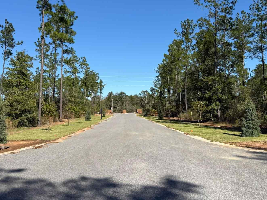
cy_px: 75
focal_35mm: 37
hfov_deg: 50.1
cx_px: 139
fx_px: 285
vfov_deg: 38.4
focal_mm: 6.76
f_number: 1.78
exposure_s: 1/4673
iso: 80
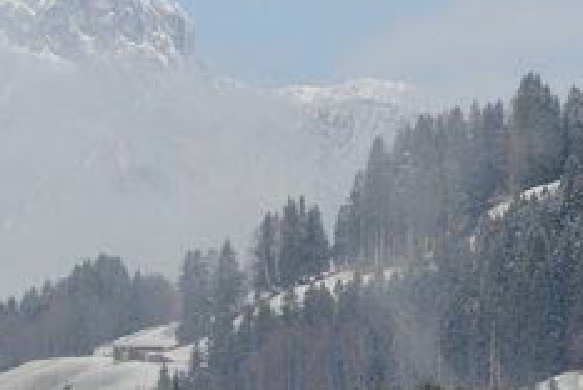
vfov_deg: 3.0
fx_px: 7507
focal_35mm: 463
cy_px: 575
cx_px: -545
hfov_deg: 4.4
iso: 200
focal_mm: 90
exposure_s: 1/1250
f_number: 8
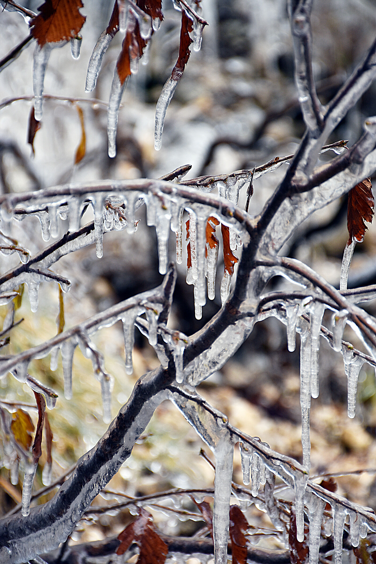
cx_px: 188
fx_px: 2350
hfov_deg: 9.1
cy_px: 282
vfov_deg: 13.7
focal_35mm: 150
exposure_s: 1/160
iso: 180
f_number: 5.6
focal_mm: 100
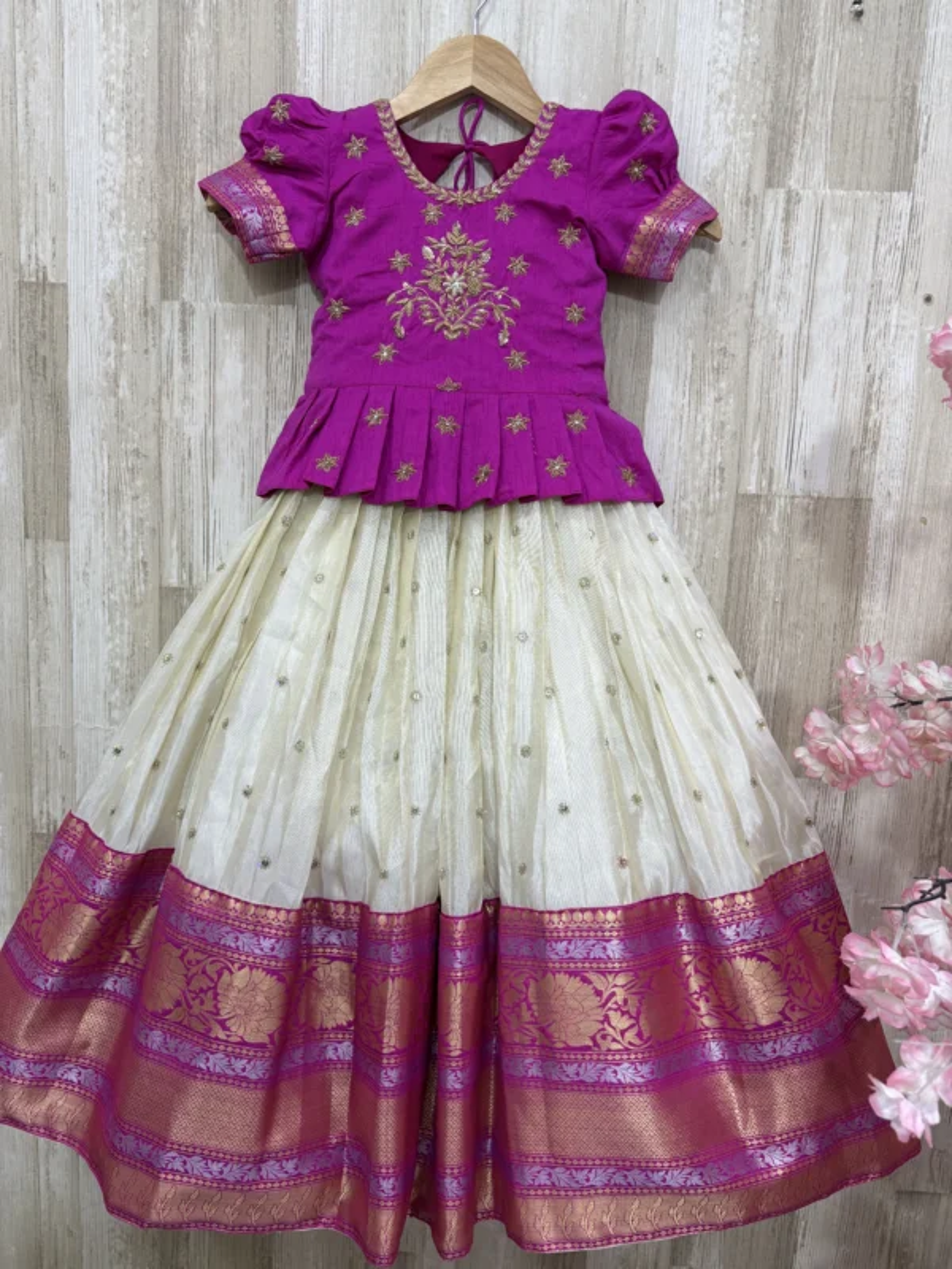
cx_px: 476
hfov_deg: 53.1
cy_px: 634
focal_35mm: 26
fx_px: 953
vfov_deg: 67.3
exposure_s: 1/100
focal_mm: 6
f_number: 1.6
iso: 100
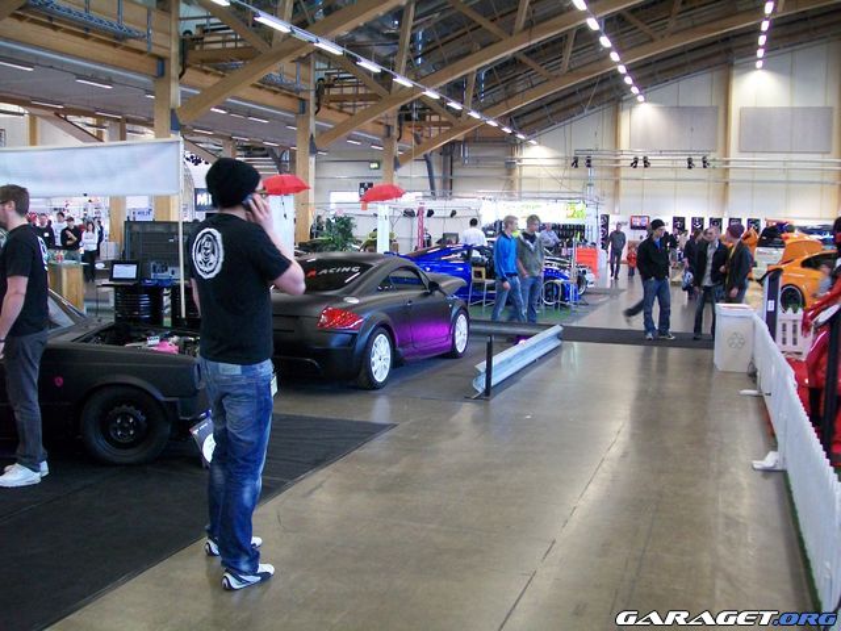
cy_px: 316
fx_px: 875
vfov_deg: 39.7
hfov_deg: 51.4
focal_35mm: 36
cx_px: 420
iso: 160
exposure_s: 1/25
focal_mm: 6
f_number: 2.7
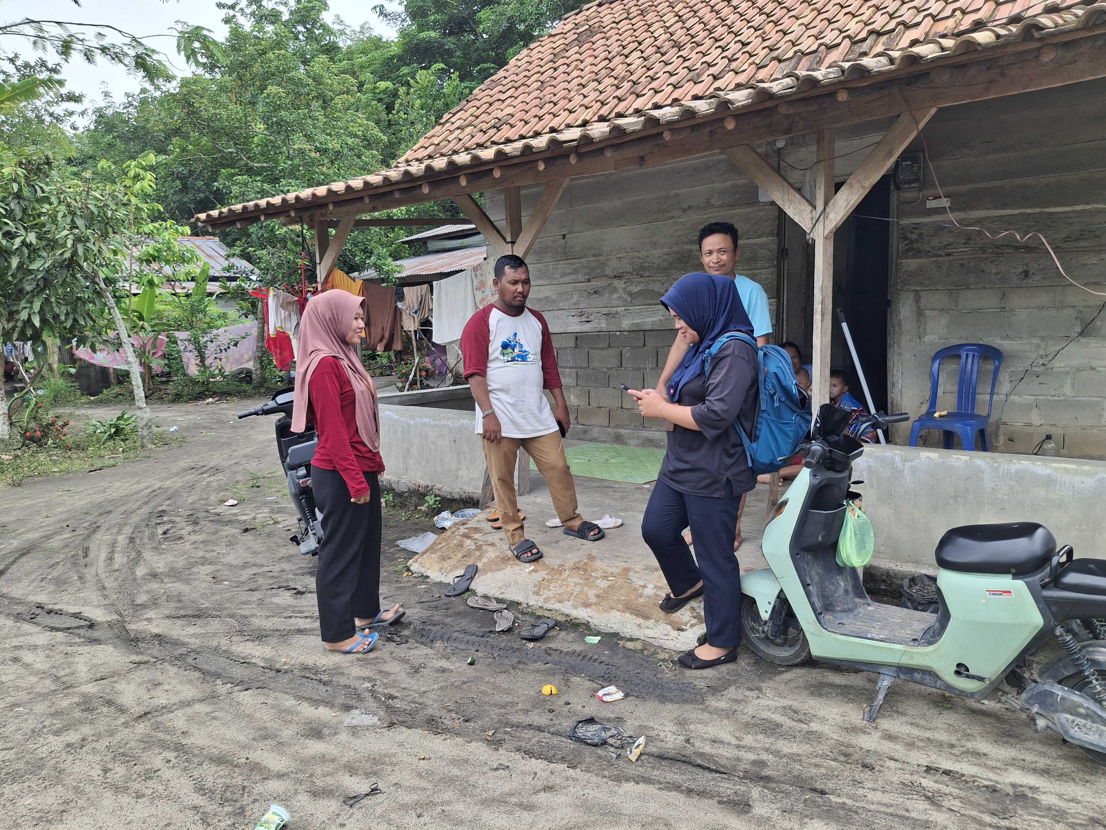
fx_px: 799
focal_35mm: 25
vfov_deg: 54.9
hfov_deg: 69.4
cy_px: 415
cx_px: 553
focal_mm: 4.69
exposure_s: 1/500
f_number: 1.8
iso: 32
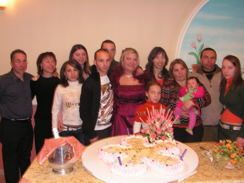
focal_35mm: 37
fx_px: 261
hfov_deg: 50.1
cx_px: 122
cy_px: 92
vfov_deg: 38.7
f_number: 3.2
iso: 200
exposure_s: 1/40
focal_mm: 6.2
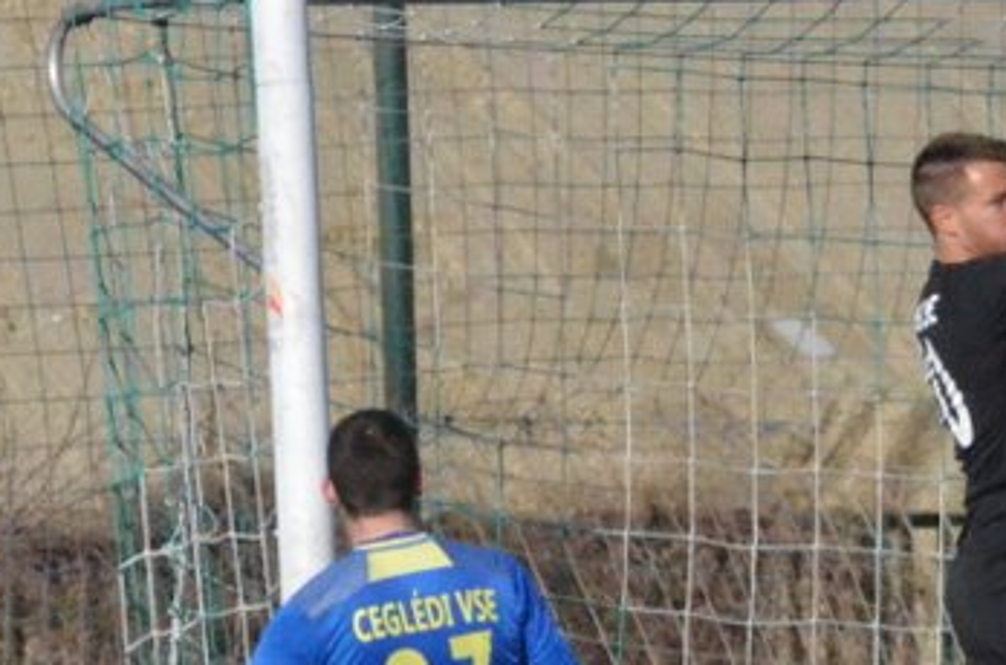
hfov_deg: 1.7
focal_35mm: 1190
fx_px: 33163
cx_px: 1602
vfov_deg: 1.1
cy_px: 542
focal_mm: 230
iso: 6400
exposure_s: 1/8000
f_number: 14
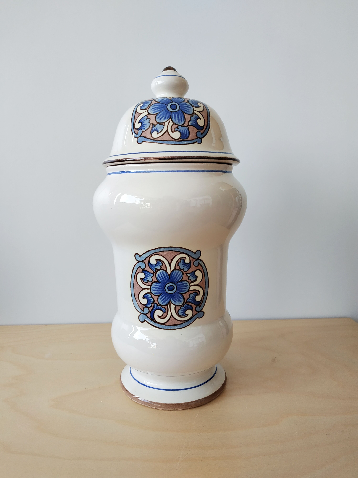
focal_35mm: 24
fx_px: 331
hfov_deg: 56.8
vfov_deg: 71.6
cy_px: 239
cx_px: 179
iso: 125
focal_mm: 3.94
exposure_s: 1/100
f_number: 1.9
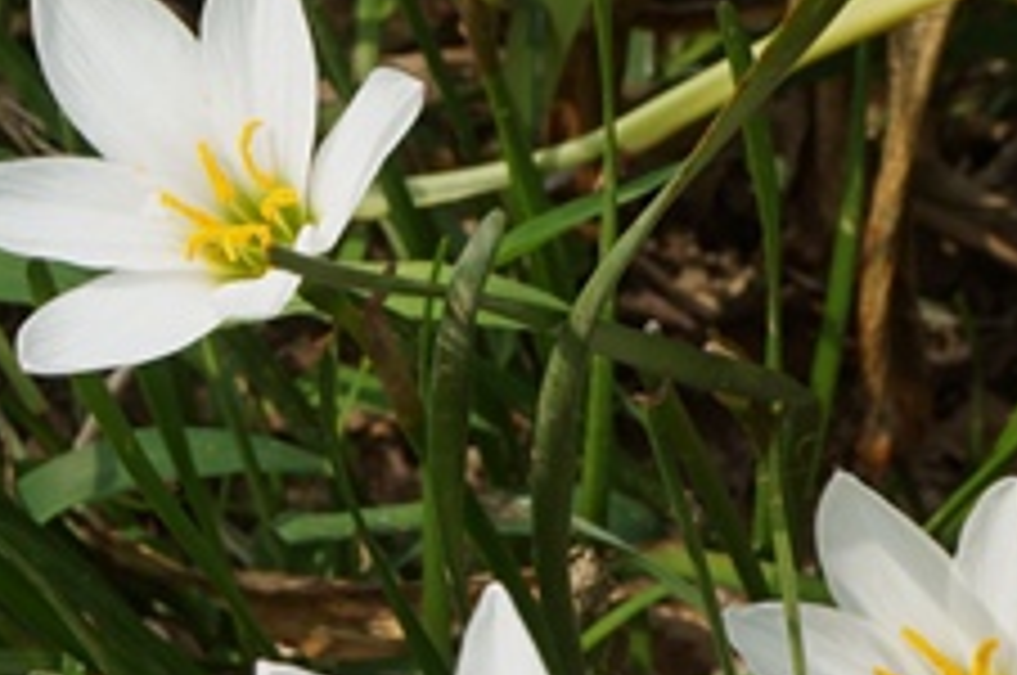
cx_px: -162
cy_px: 387
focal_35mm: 133
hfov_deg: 15.0
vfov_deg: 10.3
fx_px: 3745
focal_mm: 25
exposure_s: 1/100
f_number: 13
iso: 100
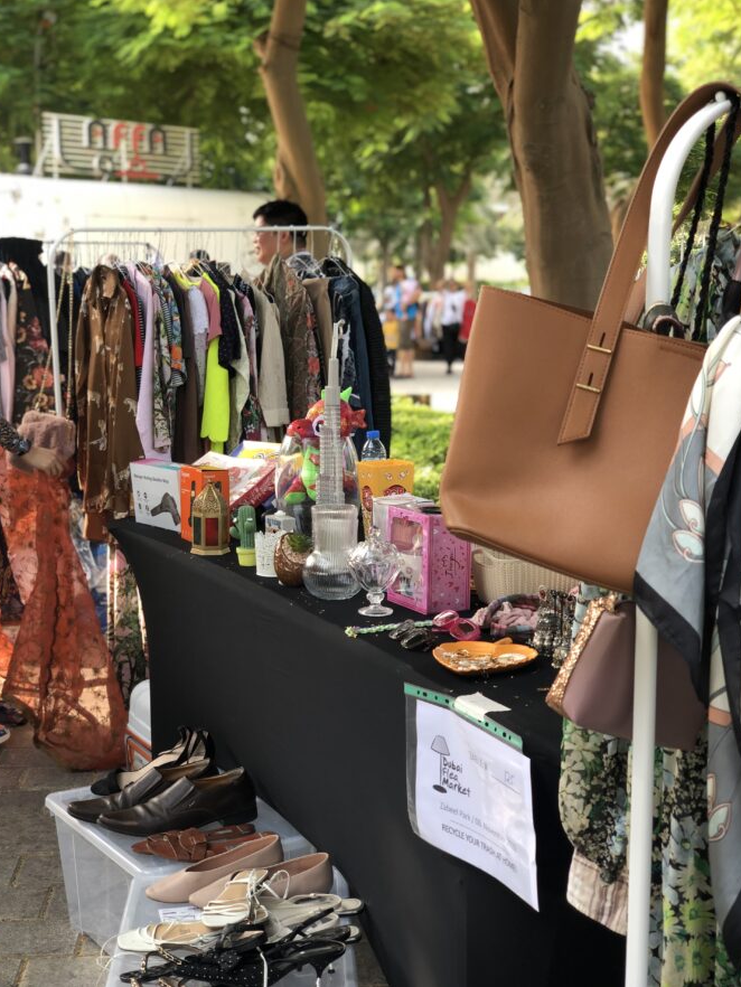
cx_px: 376
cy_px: 467
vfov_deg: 34.9
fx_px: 1569
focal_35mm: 55
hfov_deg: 26.6
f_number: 2.4
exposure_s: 1/120
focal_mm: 6
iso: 25
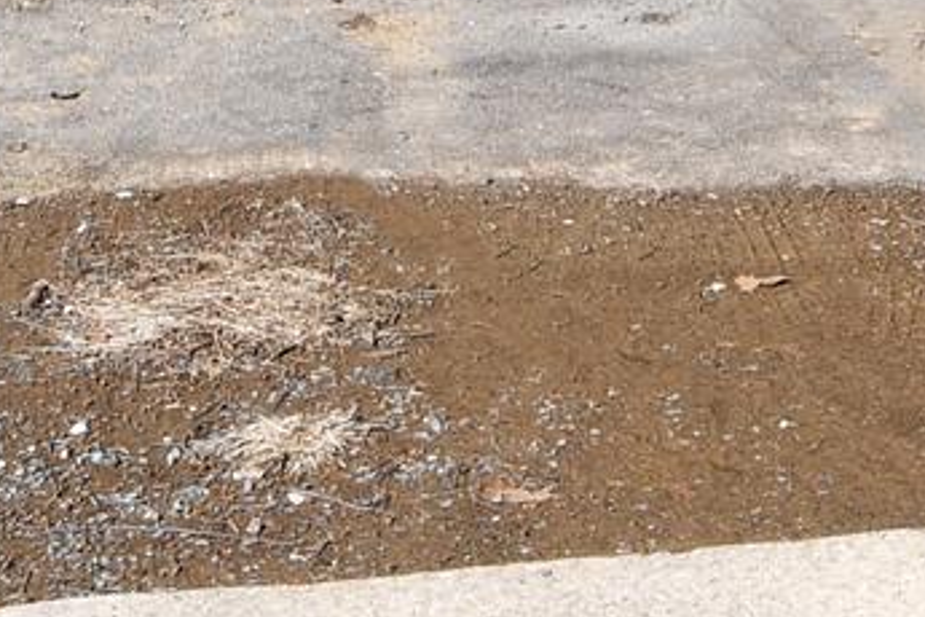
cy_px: -830
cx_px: 306
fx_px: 2749
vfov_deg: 11.0
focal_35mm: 107
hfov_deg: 19.0
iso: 100
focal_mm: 12
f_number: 9
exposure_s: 1/320
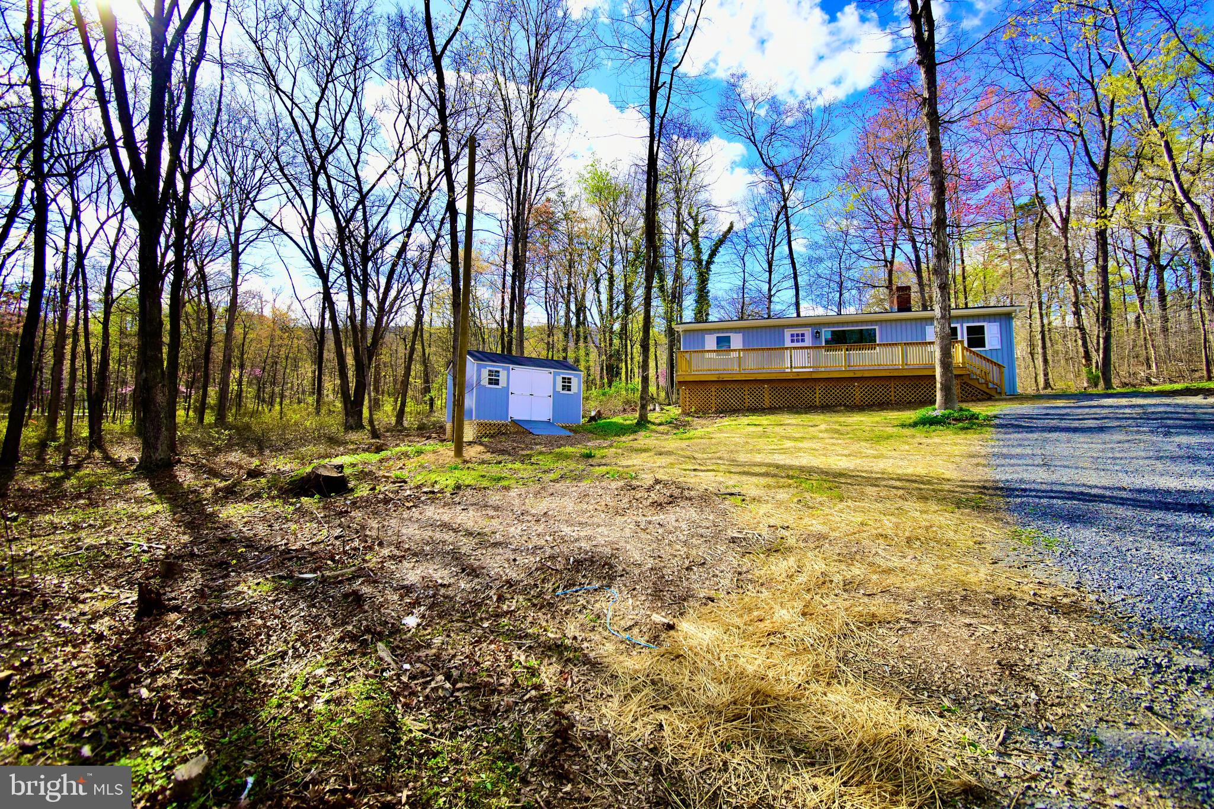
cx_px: 607
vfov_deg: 77.3
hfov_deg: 100.4
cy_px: 404
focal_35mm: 15
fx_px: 506
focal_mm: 10
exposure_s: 1/1000
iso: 400
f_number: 5
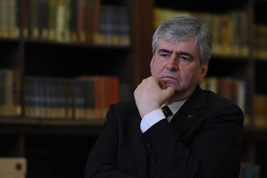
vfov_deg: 5.2
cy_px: 89
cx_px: 134
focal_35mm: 262
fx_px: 1947
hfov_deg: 7.8
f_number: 3.2
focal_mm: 175
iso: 4000
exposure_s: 1/160
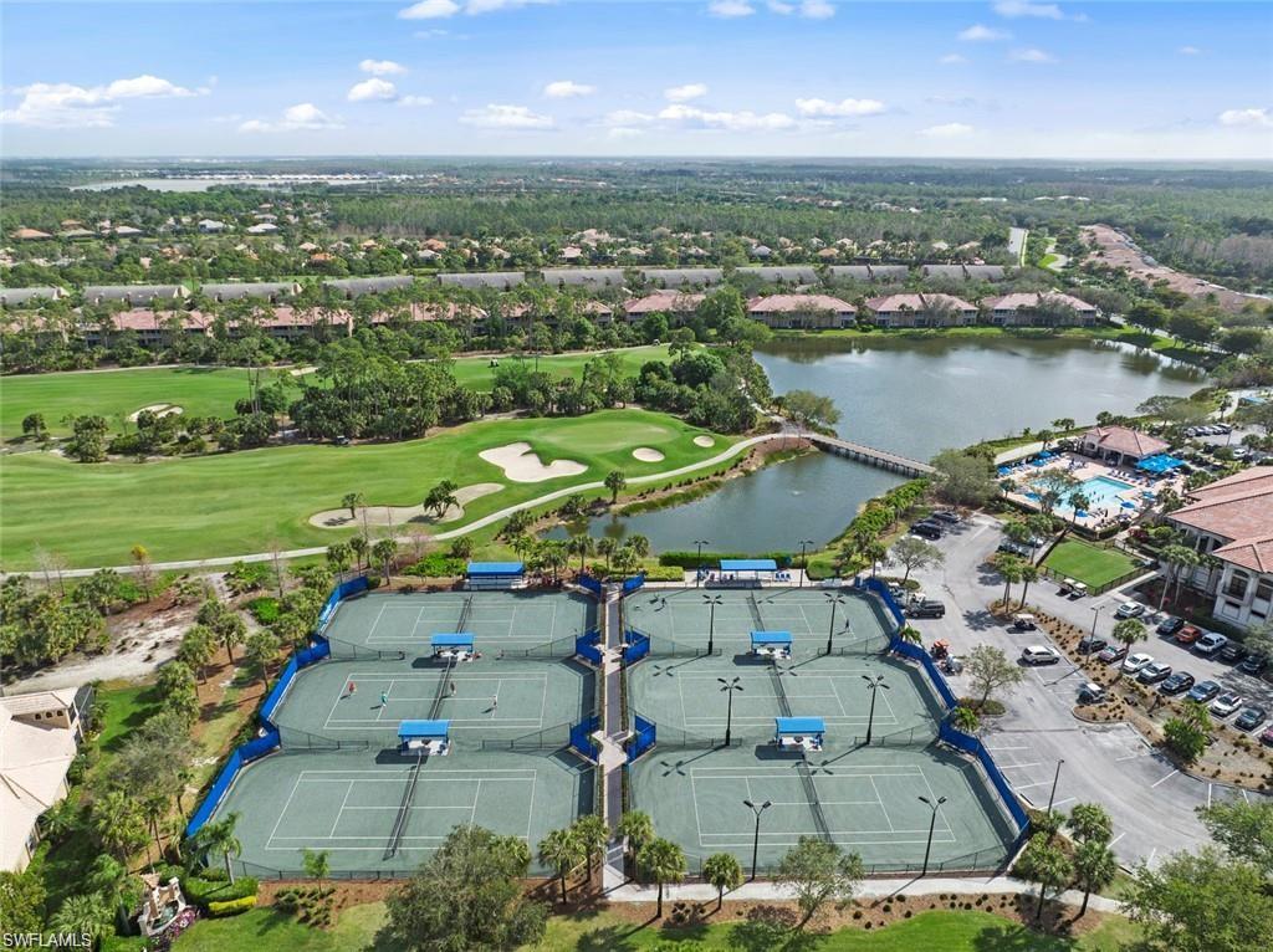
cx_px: 636
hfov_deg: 71.6
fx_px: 882
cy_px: 476
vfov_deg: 56.7
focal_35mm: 24
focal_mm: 12.29
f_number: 2.8
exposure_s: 1/2500
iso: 120
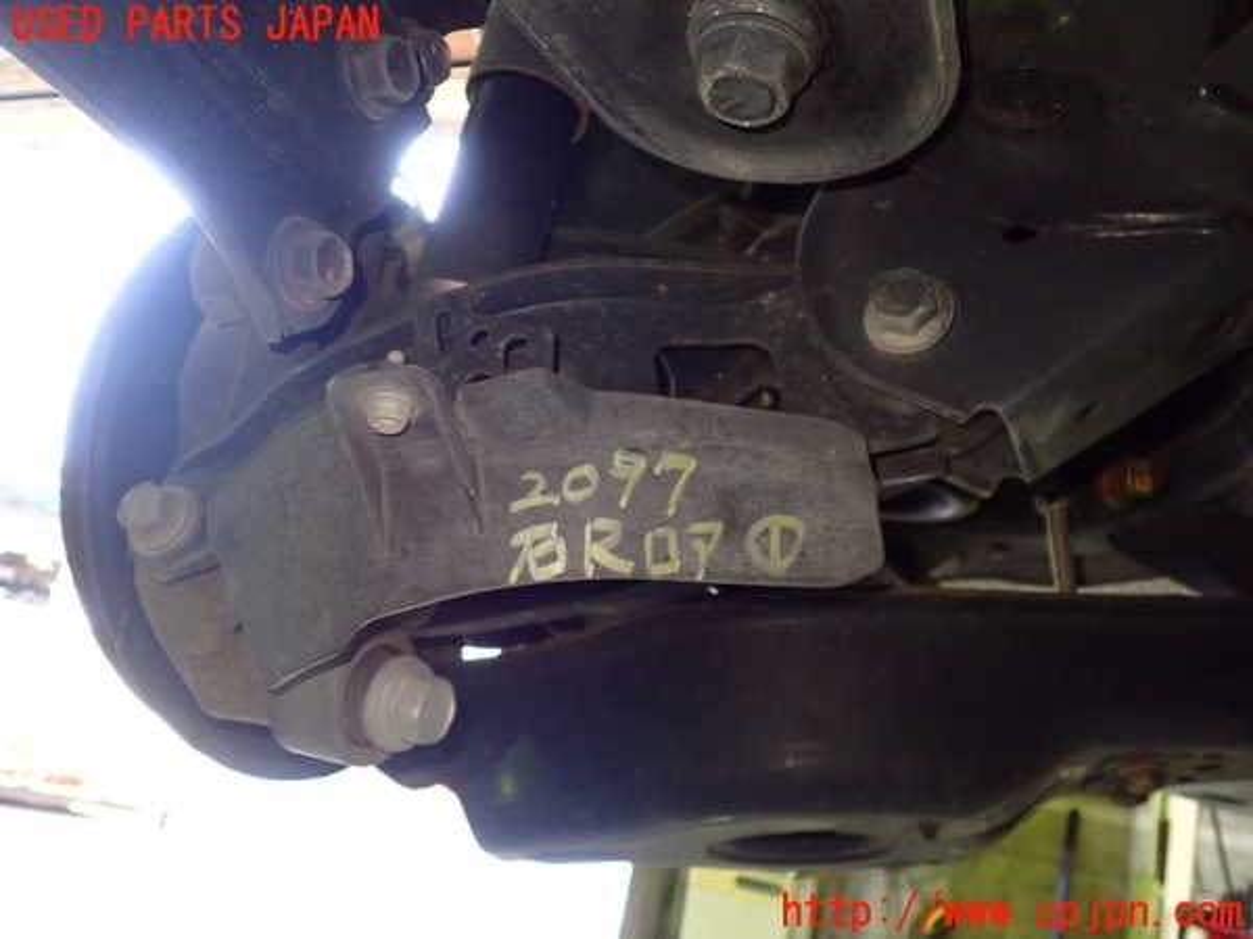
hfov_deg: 60.0
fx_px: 1086
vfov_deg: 46.8
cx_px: 626
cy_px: 470
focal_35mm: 30
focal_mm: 5.4
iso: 800
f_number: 2.3
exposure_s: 1/30
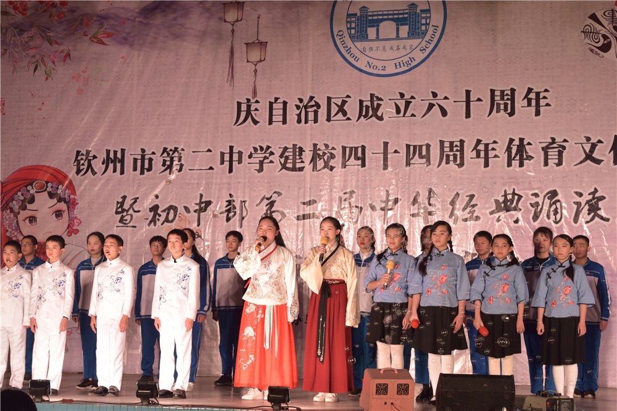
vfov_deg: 18.9
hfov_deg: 28.1
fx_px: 1234
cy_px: 206
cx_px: 308
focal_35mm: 72
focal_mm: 48
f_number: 5.3
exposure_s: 1/60
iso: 320
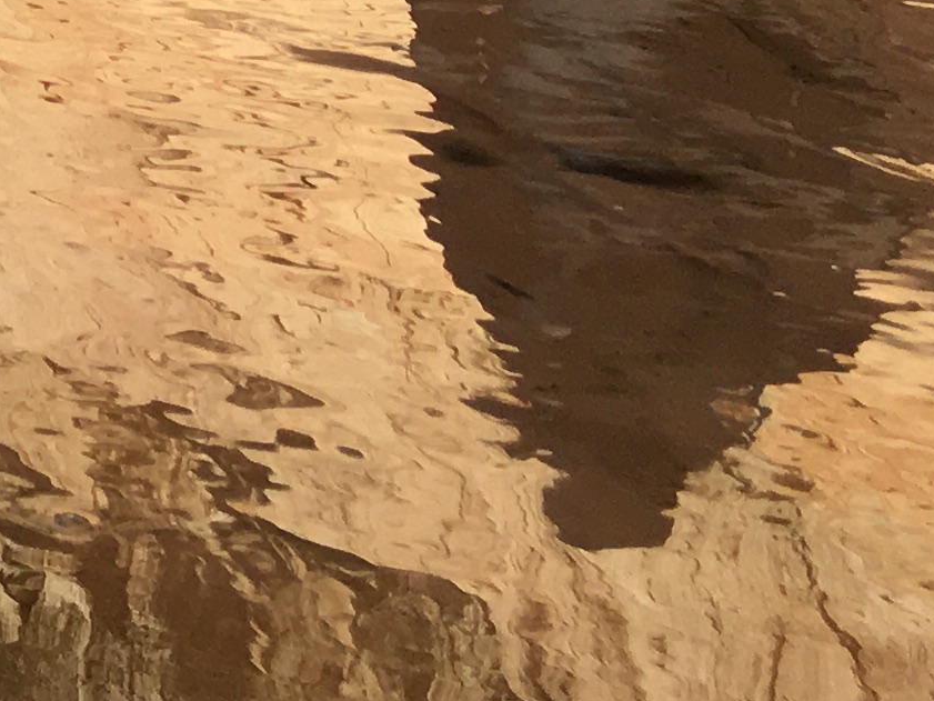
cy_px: -852
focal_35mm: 139
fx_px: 3751
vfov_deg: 9.7
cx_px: -1229
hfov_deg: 11.8
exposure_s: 1/487
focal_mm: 4.15
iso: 25
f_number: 2.2
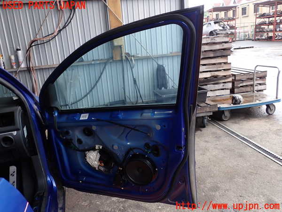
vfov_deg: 46.8
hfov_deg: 60.0
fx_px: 244
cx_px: 141
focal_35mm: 30
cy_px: 106
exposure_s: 1/80
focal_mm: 5.4
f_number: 3.2
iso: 100
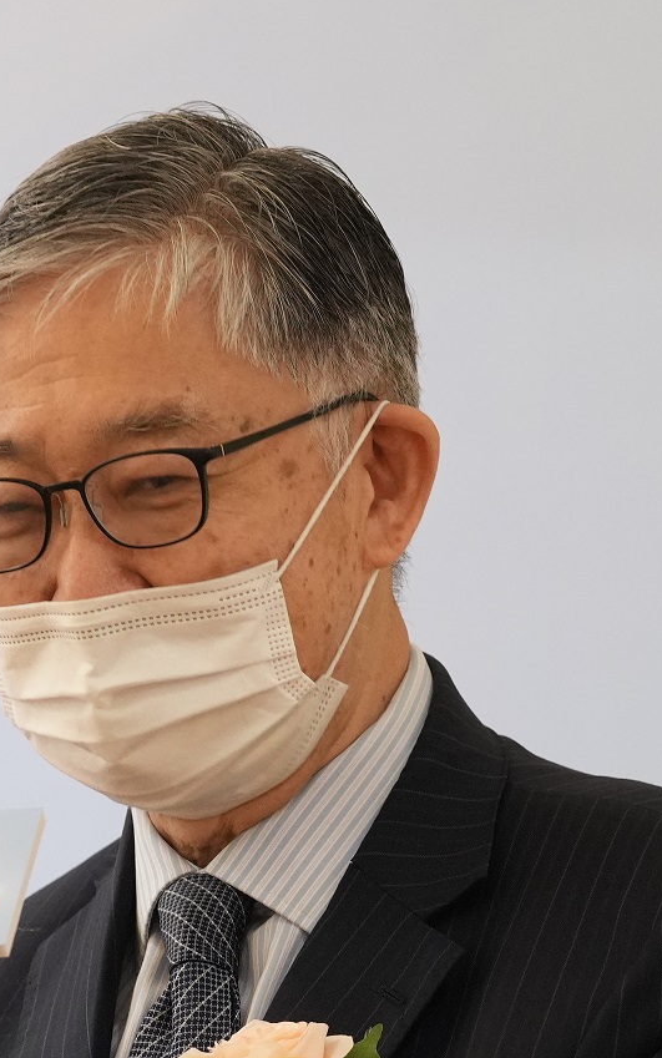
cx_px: -196
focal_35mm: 455
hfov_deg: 2.9
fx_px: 13128
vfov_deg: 4.6
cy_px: 840
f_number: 4
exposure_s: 1/60
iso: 1600
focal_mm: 135
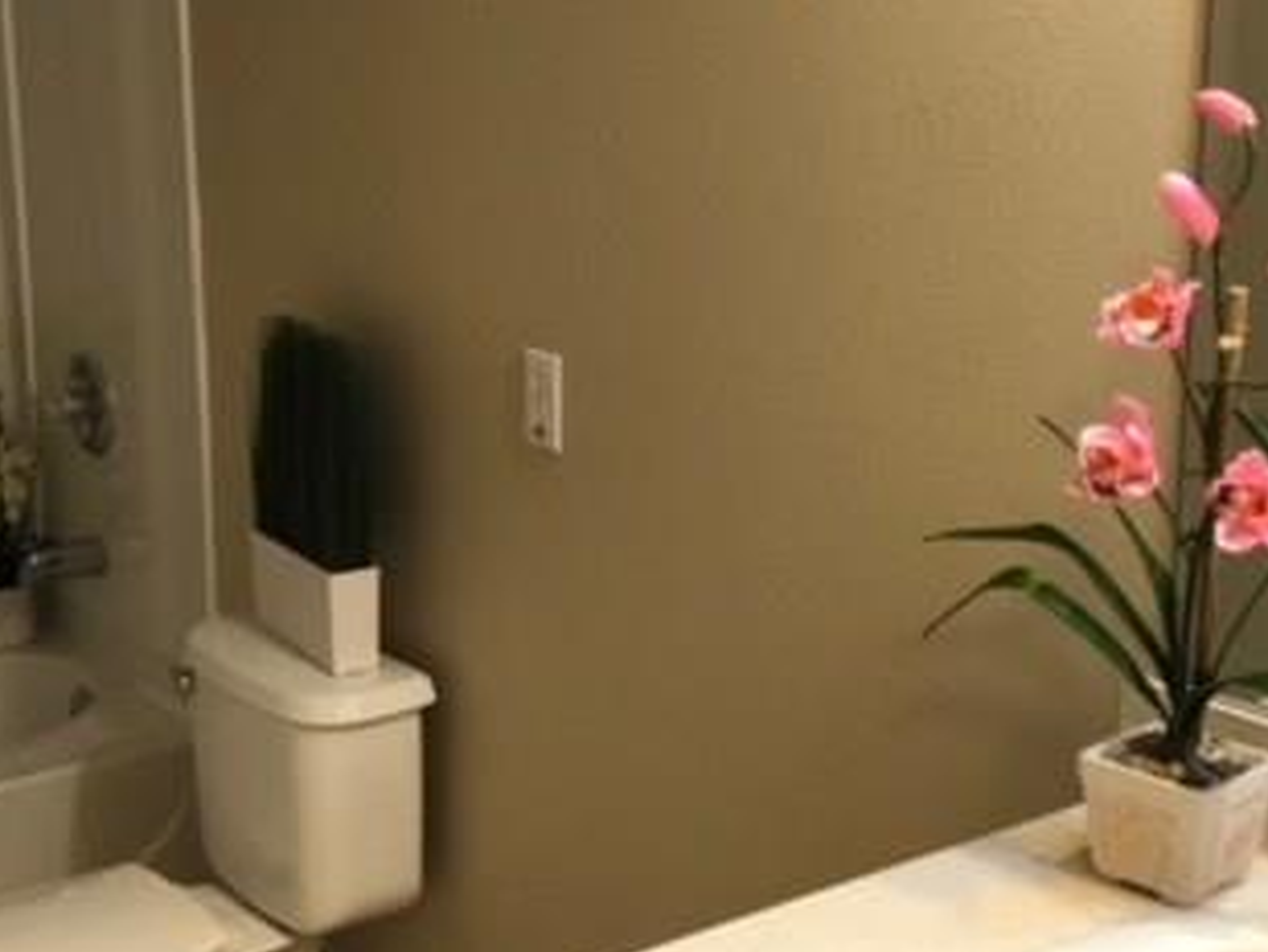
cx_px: 562
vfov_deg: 25.2
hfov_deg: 33.2
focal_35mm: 58
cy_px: 480
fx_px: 2125
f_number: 1.8
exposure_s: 1/15
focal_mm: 3.99
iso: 50
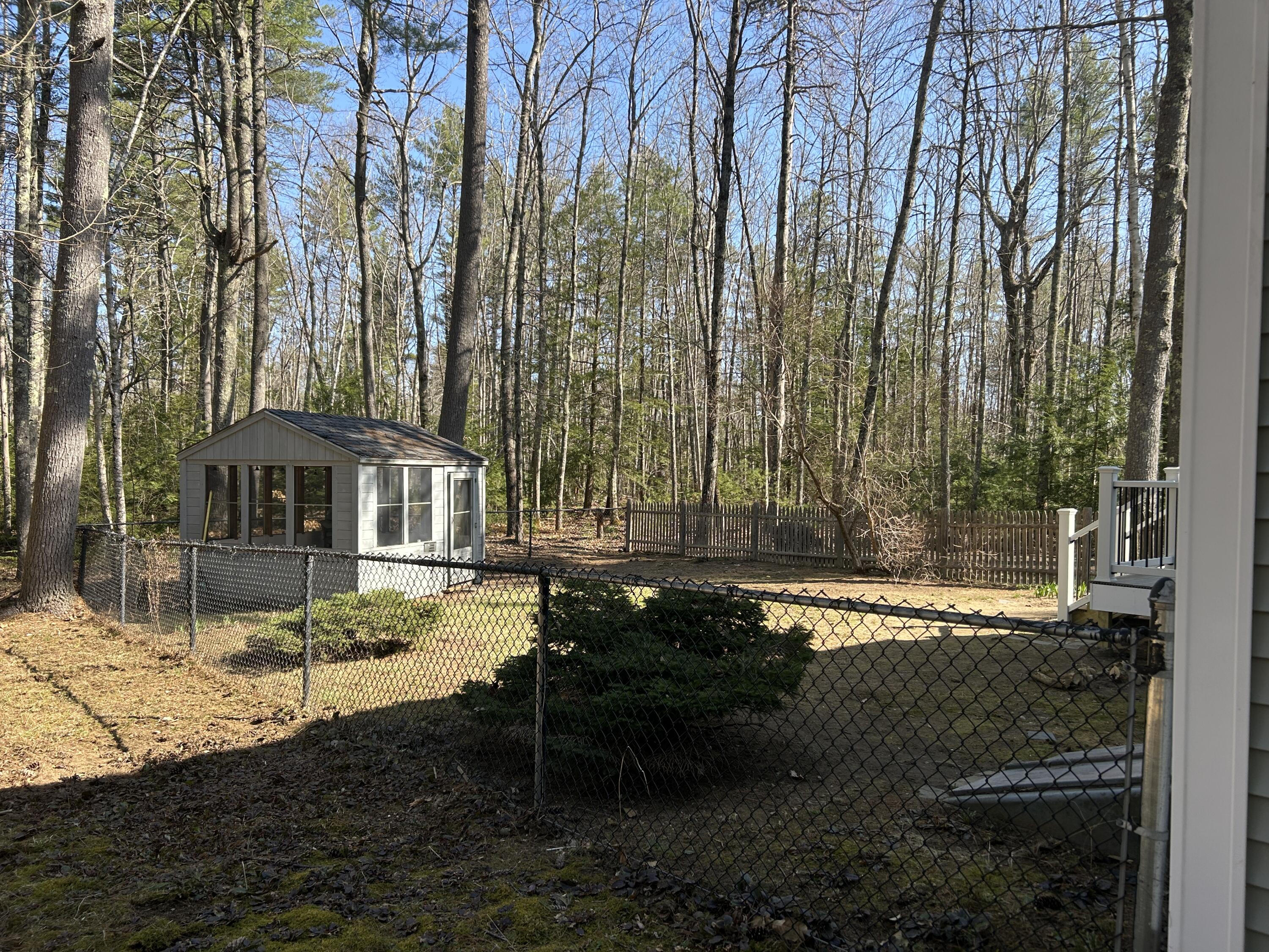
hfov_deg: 67.3
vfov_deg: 53.1
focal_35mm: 26
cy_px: 476
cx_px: 634
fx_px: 953
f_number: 1.5
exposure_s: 1/932
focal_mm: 5.7
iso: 50
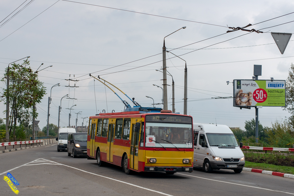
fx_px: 408
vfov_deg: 27.0
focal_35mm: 50
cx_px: 147
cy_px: 98
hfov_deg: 39.6
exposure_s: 1/320
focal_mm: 50
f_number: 4
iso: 400
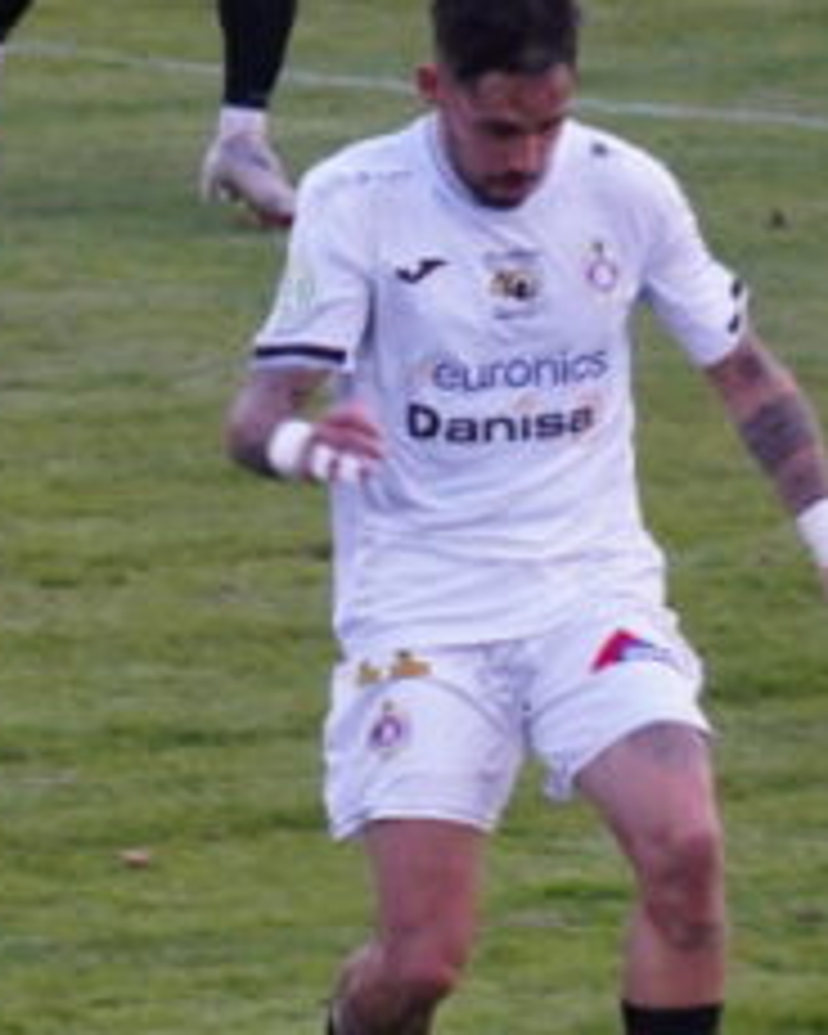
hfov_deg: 2.0
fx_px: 24169
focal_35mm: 789
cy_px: 587
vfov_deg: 2.5
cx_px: 364
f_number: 5.6
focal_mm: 126
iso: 2500
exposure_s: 1/200
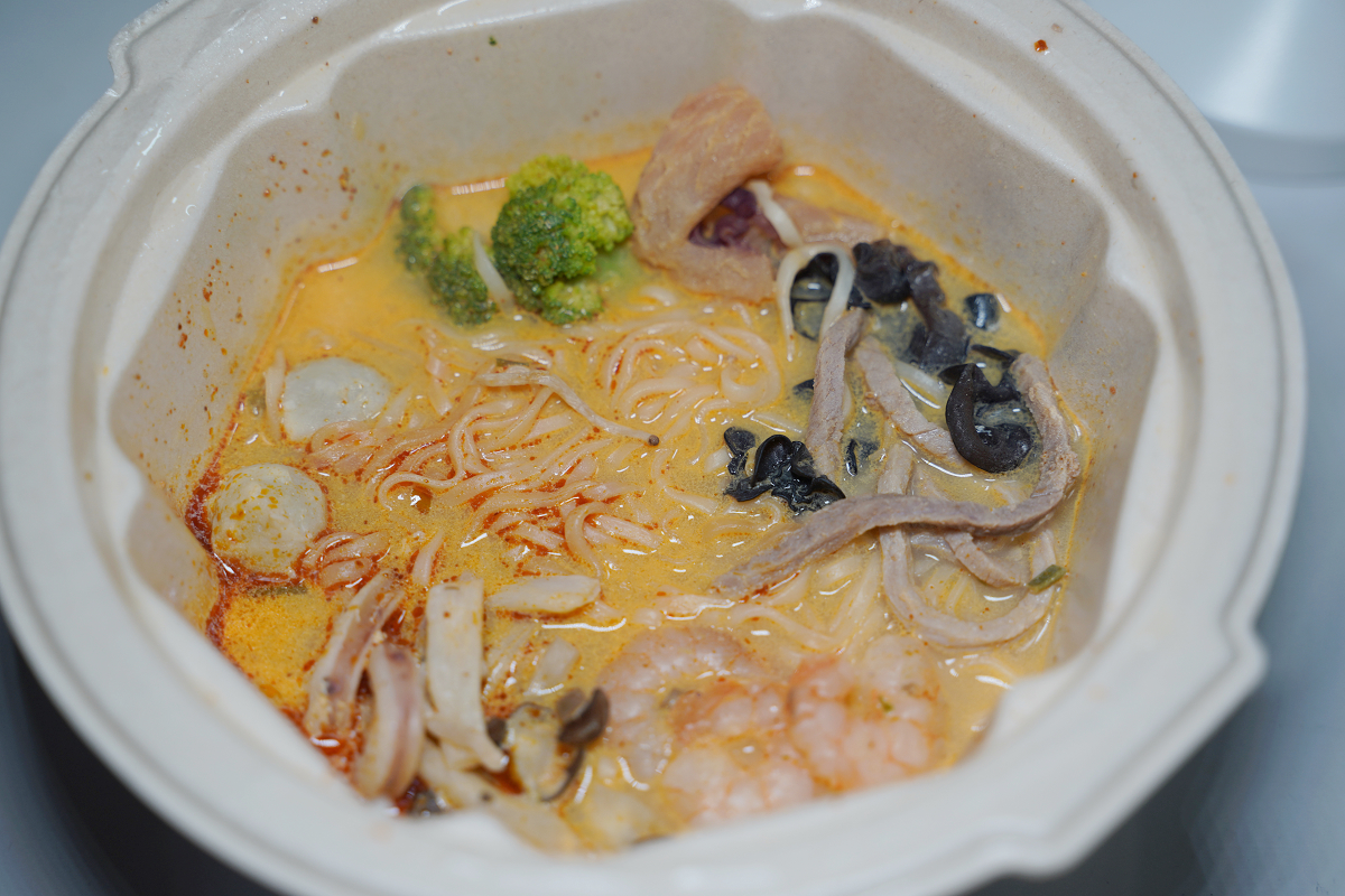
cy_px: 448
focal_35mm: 59
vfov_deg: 23.0
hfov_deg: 33.9
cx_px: 672
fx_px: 2204
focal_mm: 59
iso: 125
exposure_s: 1/60
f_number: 4
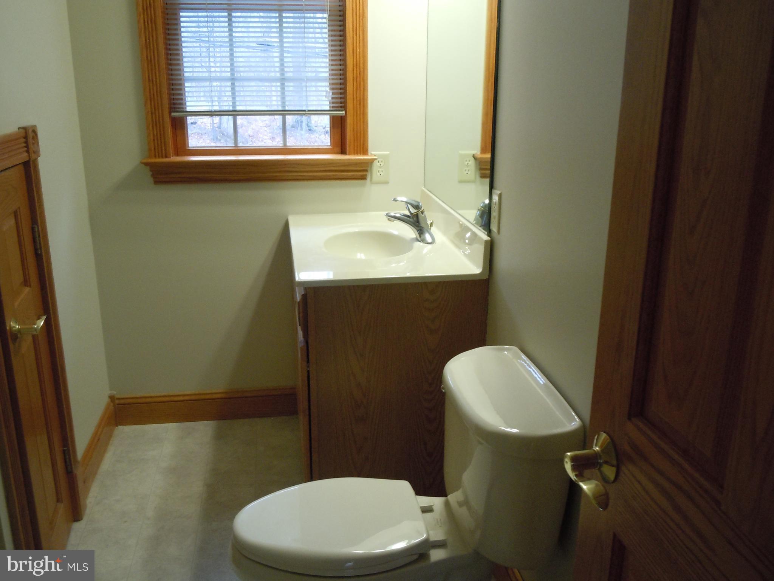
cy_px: 290
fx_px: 738
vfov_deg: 42.9
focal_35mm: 33
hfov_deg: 55.4
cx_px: 387
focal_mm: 5.9
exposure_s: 1/40
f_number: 4
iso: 400
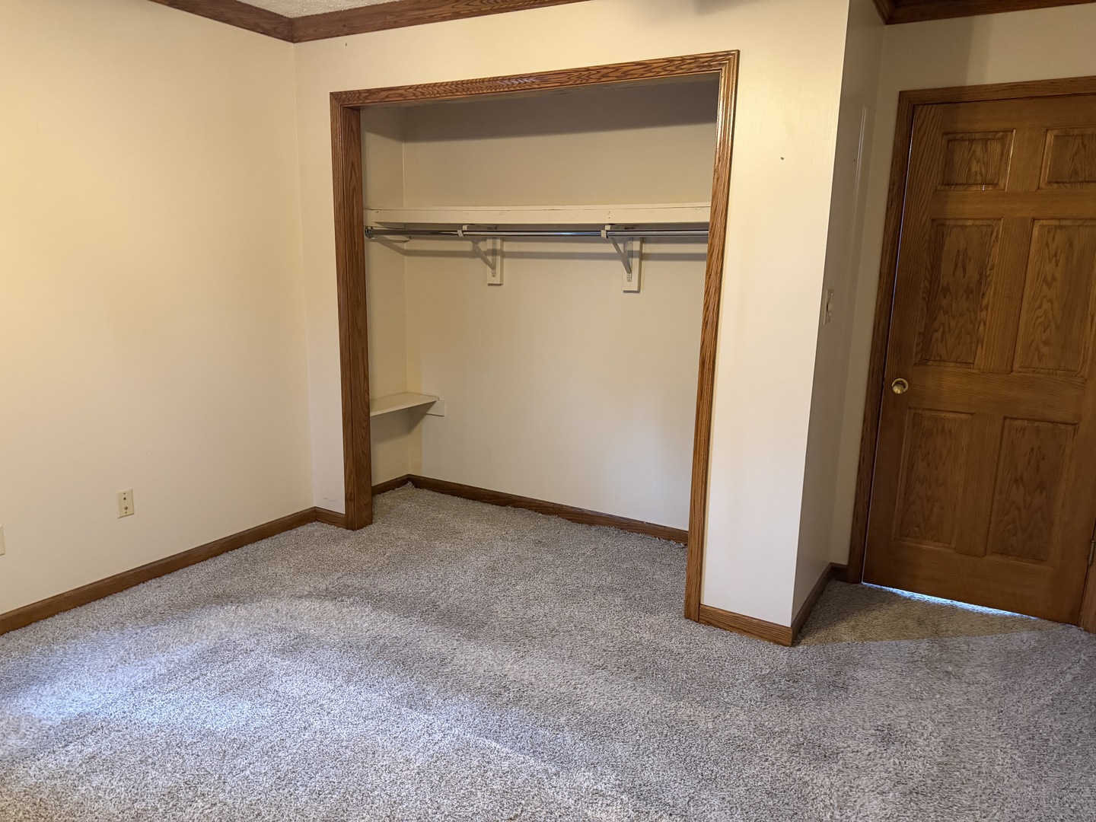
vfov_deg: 56.8
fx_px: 760
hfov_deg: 71.6
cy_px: 411
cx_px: 548
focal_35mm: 24
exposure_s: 1/60
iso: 640
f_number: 1.78
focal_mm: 6.76
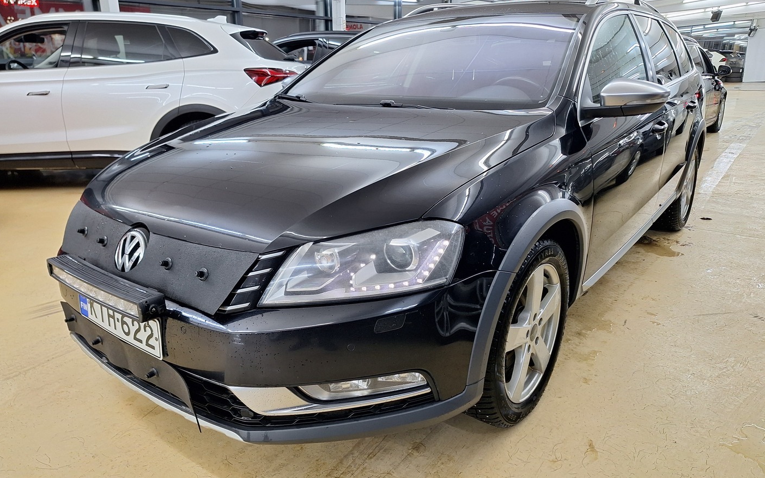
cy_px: 227
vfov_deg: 49.3
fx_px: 521
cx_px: 374
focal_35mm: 25
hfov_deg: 72.5
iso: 80
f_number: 1.8
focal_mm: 5.54
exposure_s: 1/50
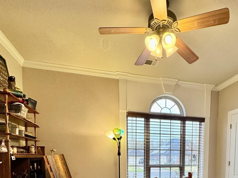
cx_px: 153
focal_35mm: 25
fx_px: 172
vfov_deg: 47.6
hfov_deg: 68.0
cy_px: 169
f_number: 2.2
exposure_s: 1/120
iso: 125
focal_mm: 2.22
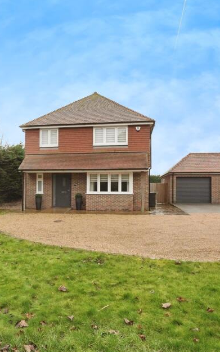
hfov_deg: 49.2
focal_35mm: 25
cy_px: 180
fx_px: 240
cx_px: 101
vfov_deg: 72.5
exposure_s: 1/125
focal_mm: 10.5
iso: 400
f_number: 9
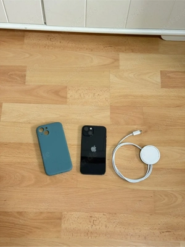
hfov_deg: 30.3
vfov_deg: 39.7
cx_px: 92
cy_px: 124
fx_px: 342
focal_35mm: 48
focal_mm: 6.76
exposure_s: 1/40
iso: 400
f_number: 1.78
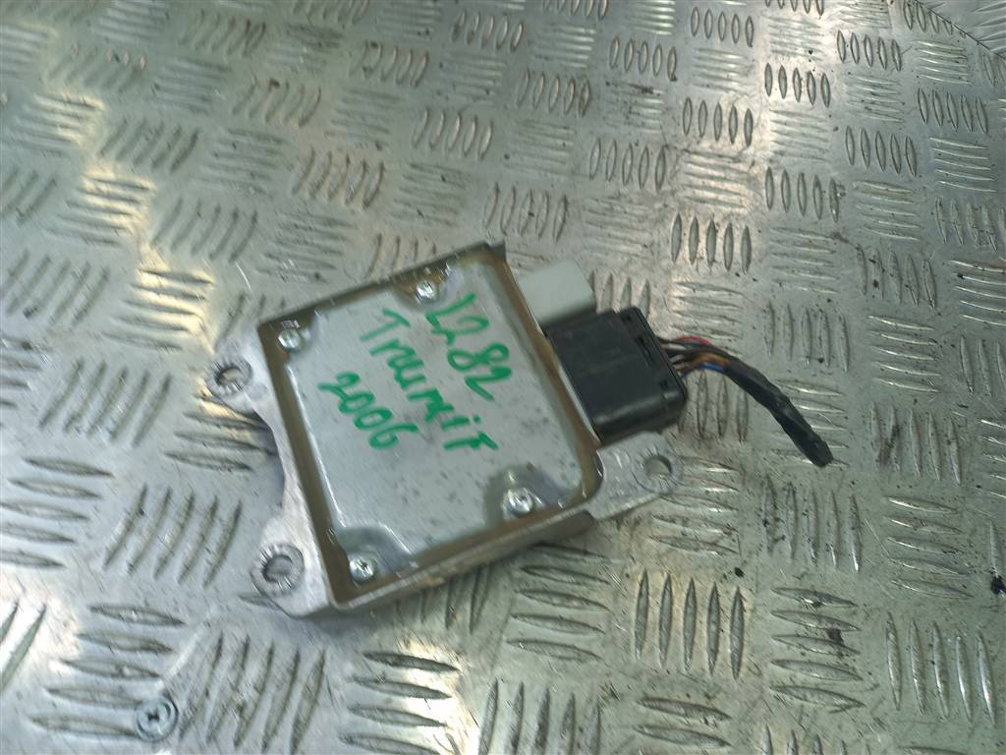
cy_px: 378
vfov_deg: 54.9
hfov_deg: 69.4
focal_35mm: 25
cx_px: 503
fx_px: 727
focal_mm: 4.6
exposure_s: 1/50
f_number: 1.8
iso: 50
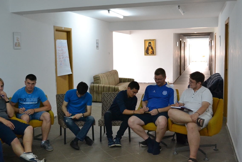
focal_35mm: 41
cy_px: 77
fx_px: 276
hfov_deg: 47.4
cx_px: 118
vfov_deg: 32.6
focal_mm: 26
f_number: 4.2
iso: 2000
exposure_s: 1/60
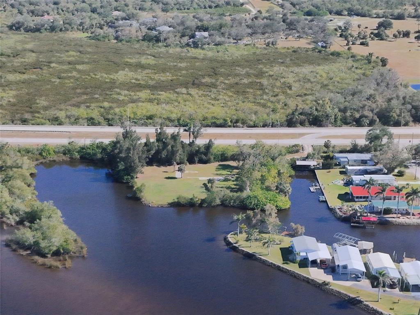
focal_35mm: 70
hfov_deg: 27.8
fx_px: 849
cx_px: 210
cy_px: 158
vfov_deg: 21.0
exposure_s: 1/4000
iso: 2810
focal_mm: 19.35
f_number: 2.8
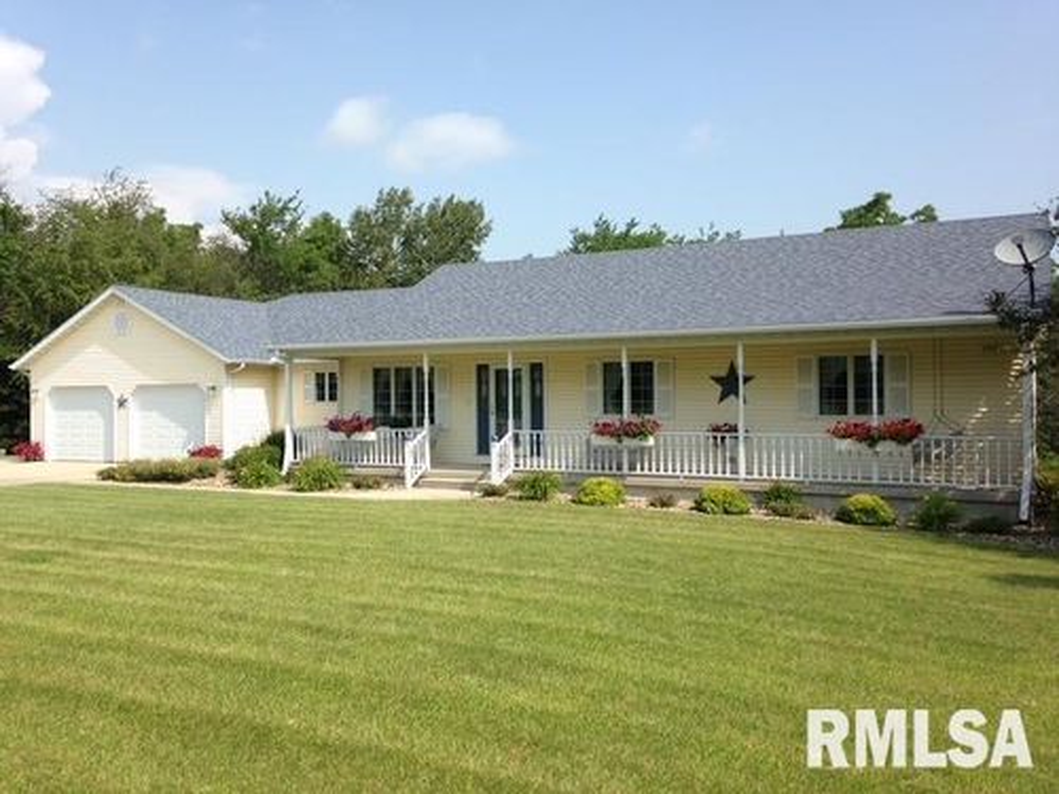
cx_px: 530
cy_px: 397
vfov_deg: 42.9
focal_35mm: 33
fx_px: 1010
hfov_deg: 55.4
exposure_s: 1/1261
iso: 50
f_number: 2.4
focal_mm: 4.12
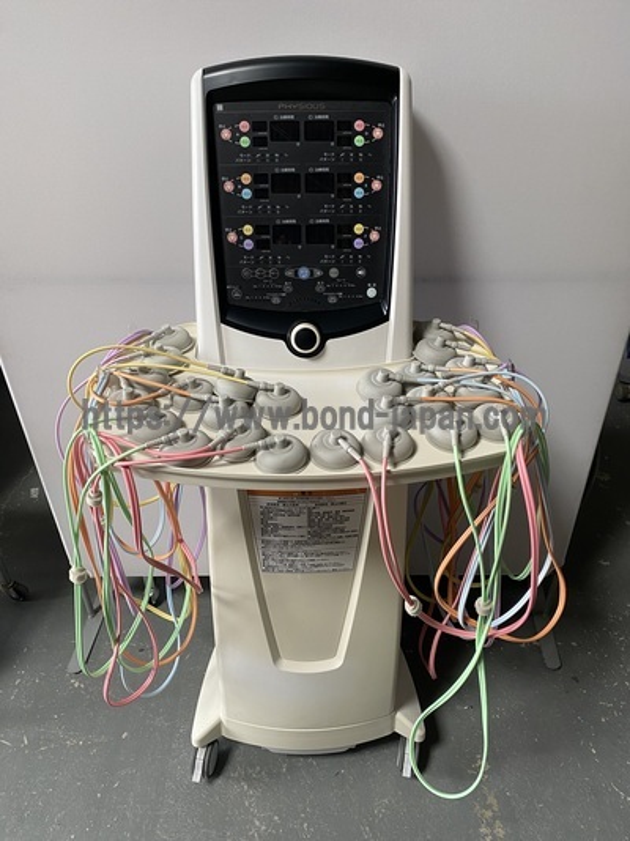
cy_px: 420
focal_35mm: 26
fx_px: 631
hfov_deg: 53.0
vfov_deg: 67.3
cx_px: 315
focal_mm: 4.25
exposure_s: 1/91
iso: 125
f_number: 1.8
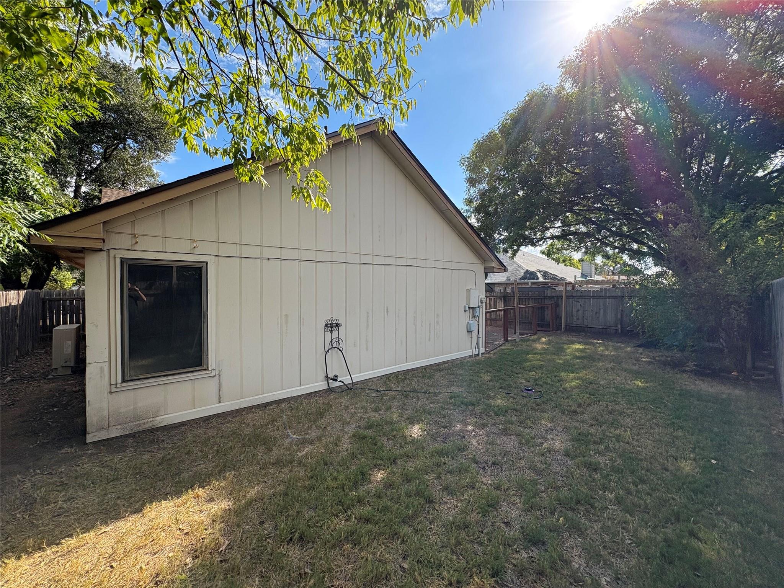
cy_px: 294
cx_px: 392
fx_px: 317
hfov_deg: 102.1
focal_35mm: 14
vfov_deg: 85.7
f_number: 2.2
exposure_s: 1/1143
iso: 64
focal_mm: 2.22
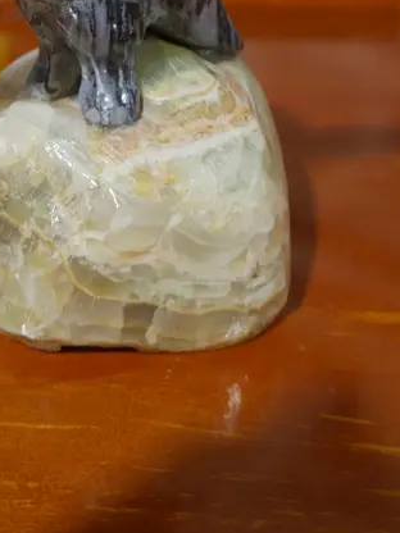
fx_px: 1063
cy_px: -114
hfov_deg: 21.1
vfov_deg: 25.2
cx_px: 83
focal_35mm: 69
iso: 320
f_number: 3.5
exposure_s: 1/60
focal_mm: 14
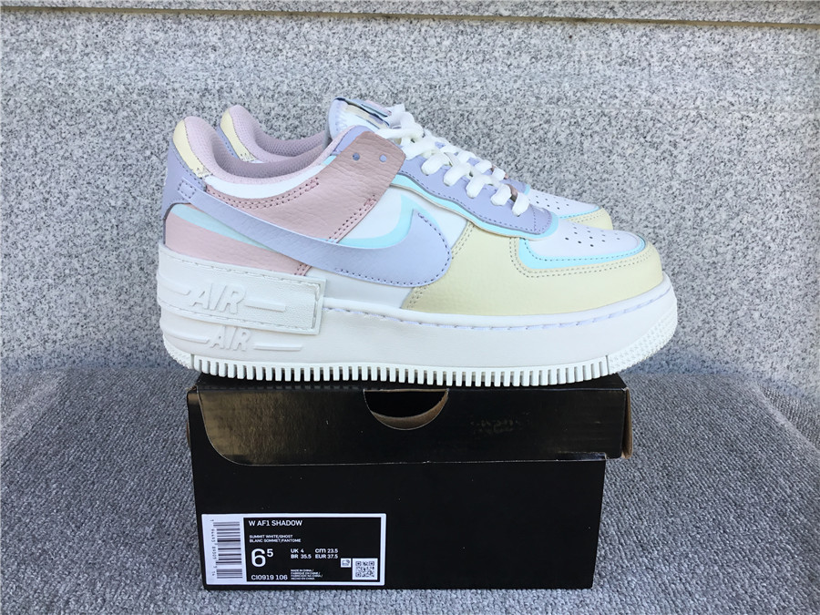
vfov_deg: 45.4
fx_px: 734
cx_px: 410
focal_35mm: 31
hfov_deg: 58.4
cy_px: 308
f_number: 2.4
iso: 25
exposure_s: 1/196
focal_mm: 3.3
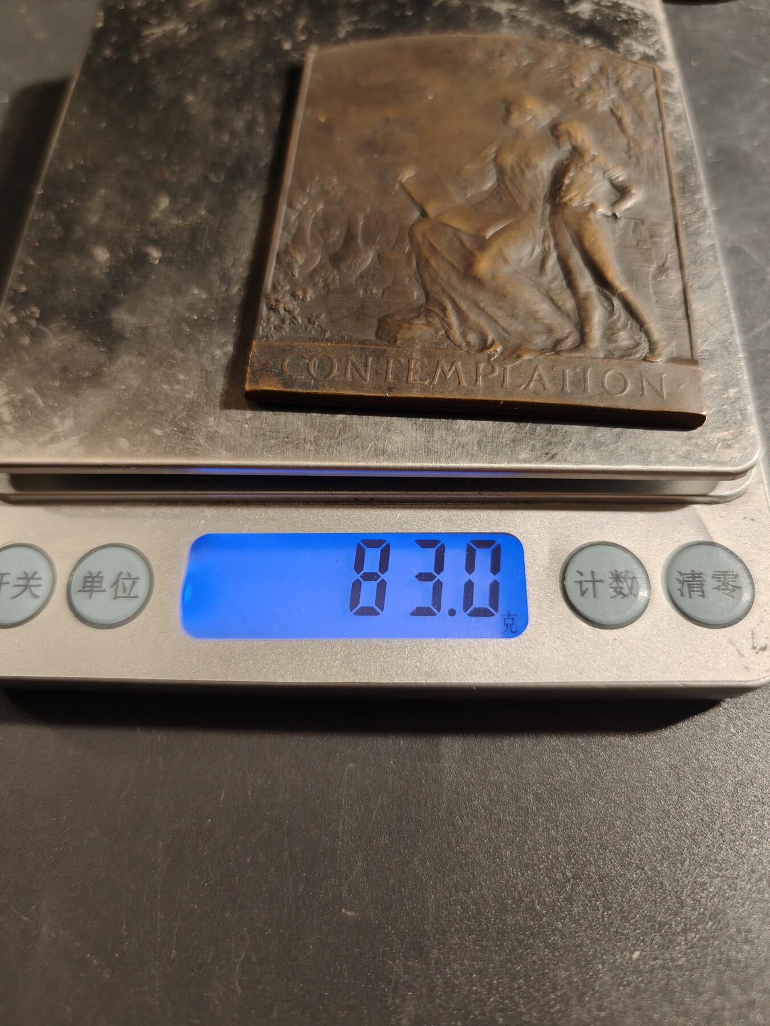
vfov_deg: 73.9
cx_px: 385
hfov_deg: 58.9
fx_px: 682
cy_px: 513
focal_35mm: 23
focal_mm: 6.06
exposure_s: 1/147
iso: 250
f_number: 1.6
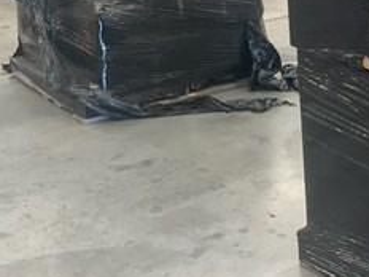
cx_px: 480
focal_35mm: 80
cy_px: 81
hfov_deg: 22.0
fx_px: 853
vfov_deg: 18.4
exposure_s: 1/50
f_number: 1.8
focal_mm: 3
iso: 50
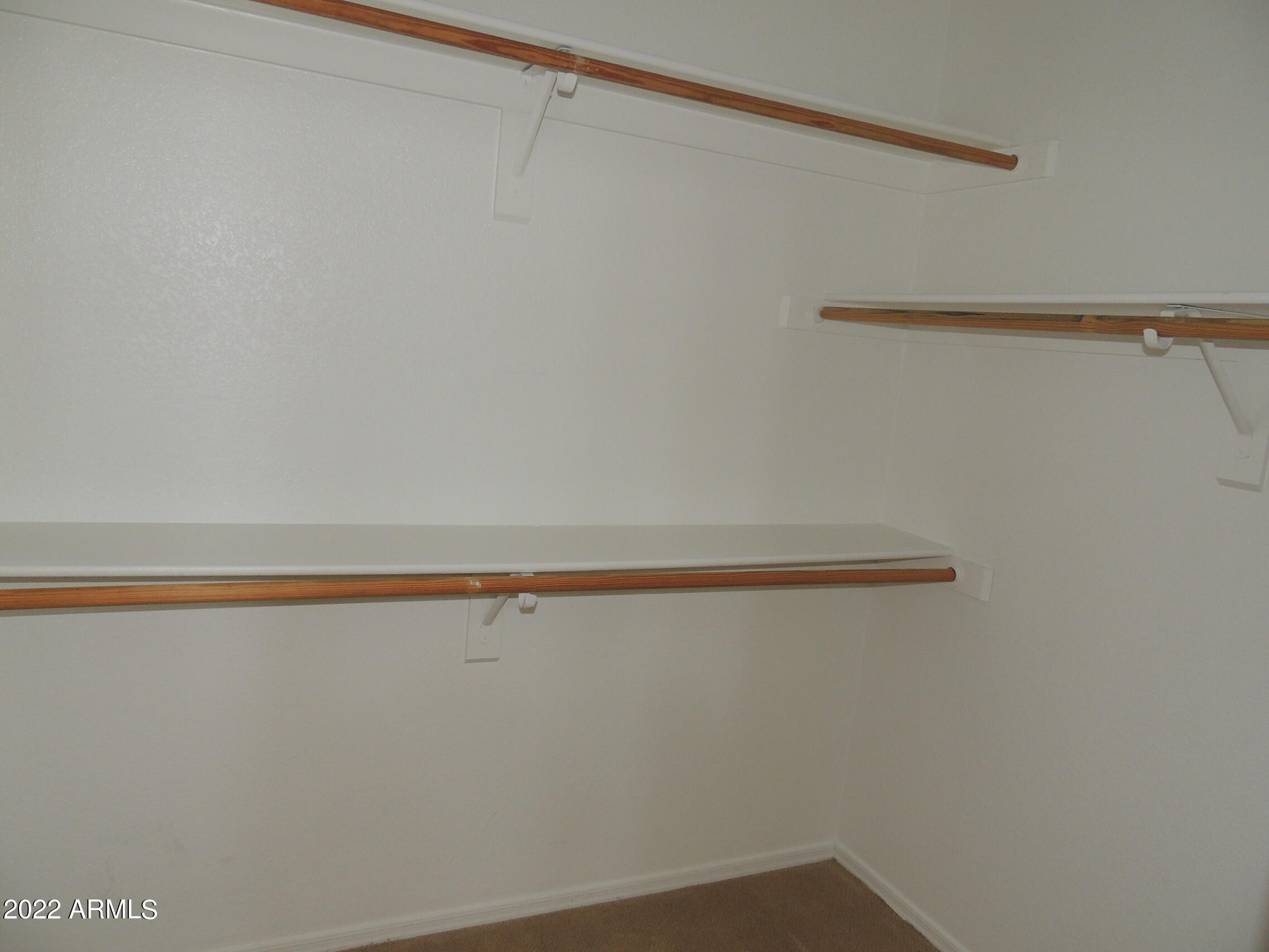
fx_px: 880
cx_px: 634
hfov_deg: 71.6
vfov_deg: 56.8
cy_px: 476
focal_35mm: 24
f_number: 3
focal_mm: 4.3
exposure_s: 1/30
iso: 200
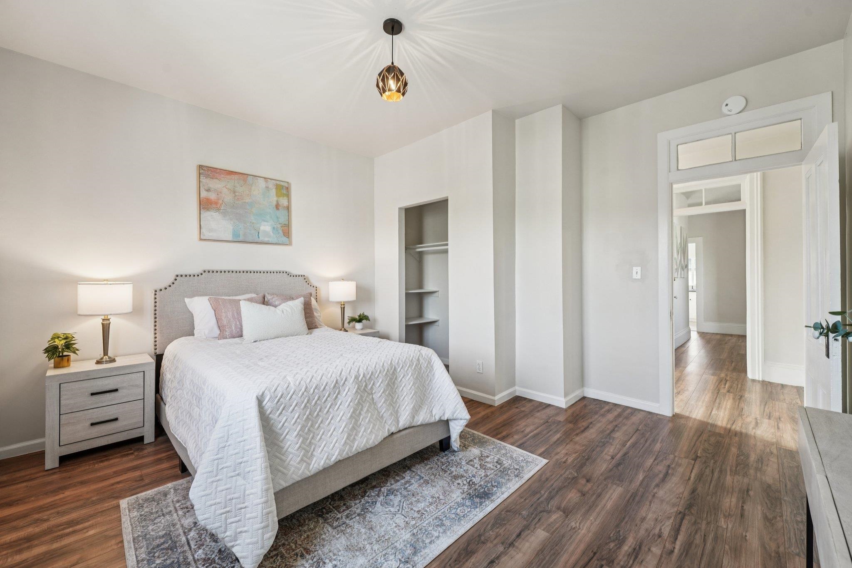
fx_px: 331
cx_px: 426
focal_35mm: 14
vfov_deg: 81.2
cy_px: 284
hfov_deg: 104.3
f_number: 8
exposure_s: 1/30
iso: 640
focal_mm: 14
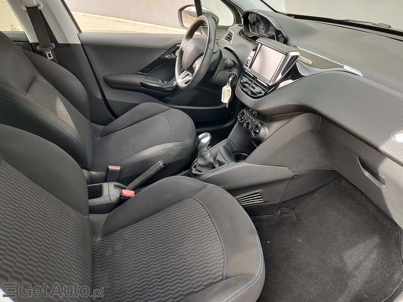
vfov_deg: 58.9
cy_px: 151
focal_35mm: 23
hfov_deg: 73.9
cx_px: 202
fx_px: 268
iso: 102
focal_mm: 5.56
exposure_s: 1/100
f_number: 1.8
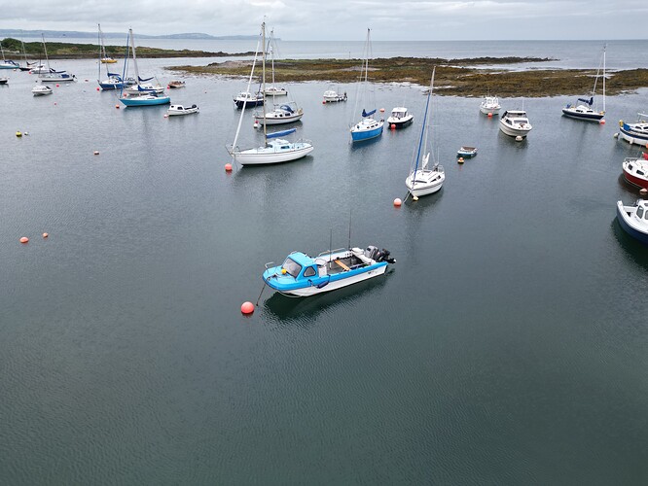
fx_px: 449
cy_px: 243
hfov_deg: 71.6
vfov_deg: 56.8
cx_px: 324
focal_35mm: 24
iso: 100
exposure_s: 1/500
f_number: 1.7
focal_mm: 6.72
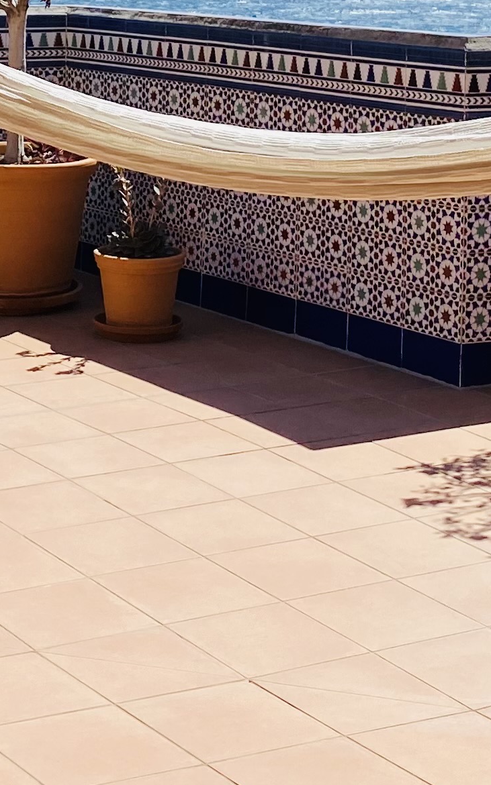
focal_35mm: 95
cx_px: 30
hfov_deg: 13.6
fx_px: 2034
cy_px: -30
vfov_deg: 21.0
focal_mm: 4.25
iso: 32
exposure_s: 1/3846
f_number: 1.8
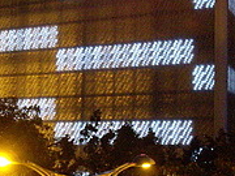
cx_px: 94
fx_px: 862
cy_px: 98
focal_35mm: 127
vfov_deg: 11.7
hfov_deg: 15.5
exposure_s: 1/15
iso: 800
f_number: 2.8
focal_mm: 7.9
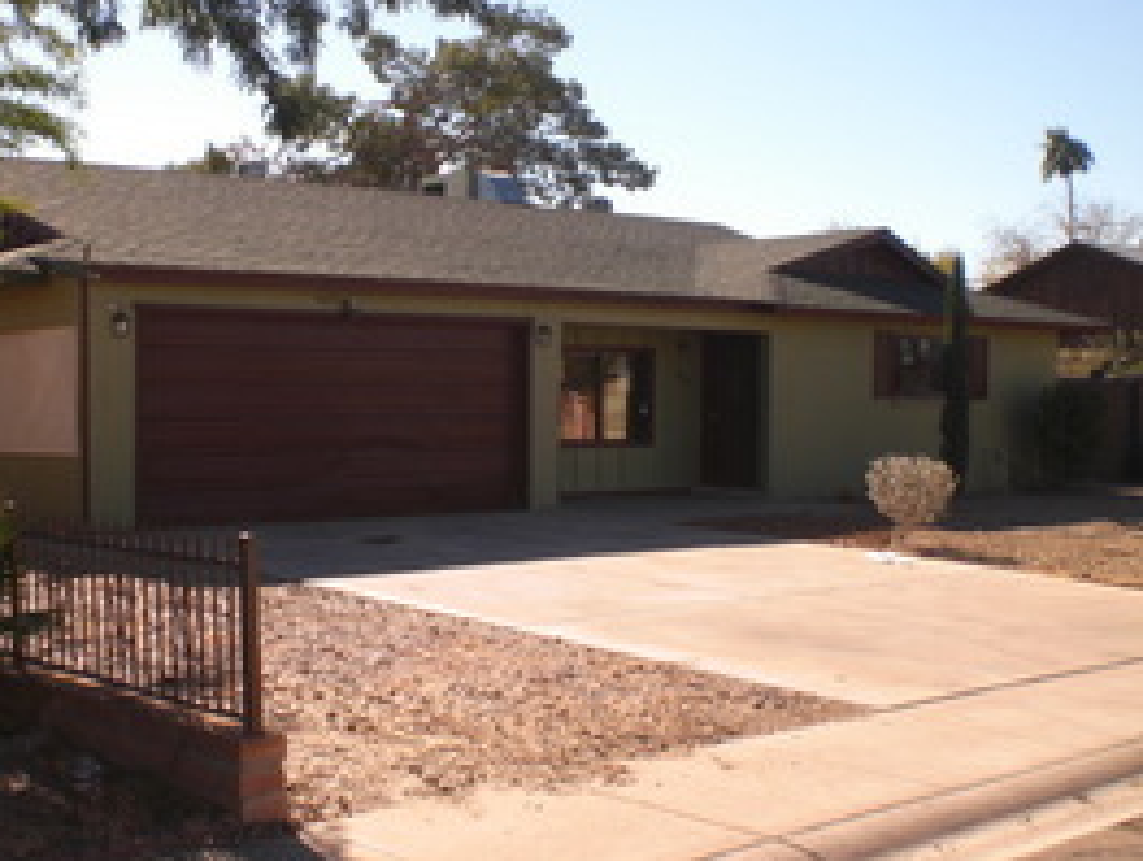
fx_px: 1653
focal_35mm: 50
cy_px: 491
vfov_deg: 29.1
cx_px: 400
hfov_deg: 37.8
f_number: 4.4
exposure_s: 1/250
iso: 50
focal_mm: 6.3
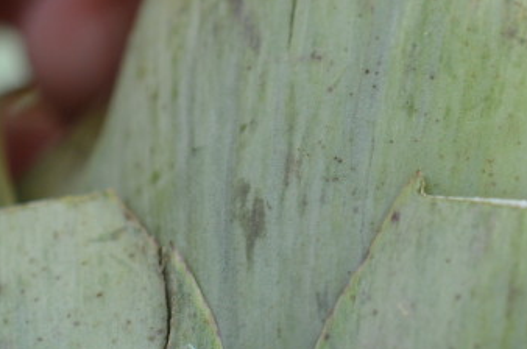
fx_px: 2659
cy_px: 65
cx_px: 421
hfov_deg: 11.3
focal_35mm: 182
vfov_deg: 7.5
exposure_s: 1/100
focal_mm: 40
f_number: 5
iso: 400
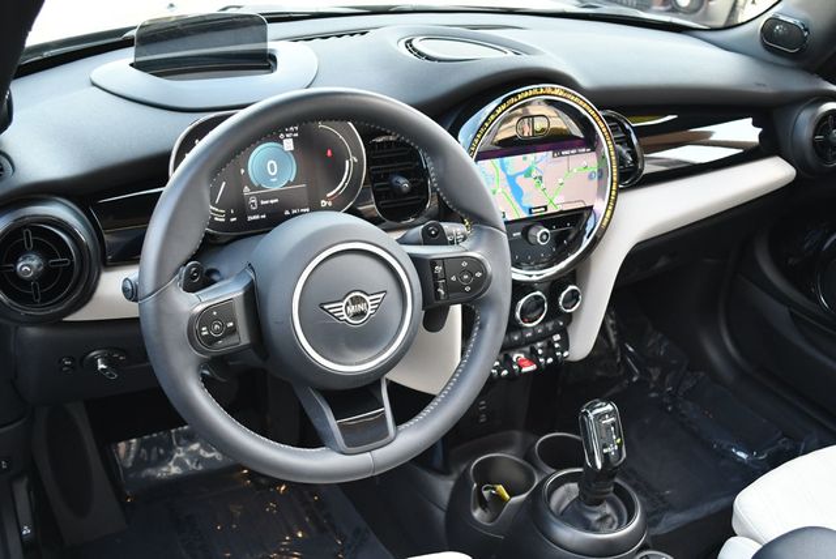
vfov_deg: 36.9
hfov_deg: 53.1
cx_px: 418
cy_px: 280
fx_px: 837
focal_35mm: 36
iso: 720
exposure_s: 1/250
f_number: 3.5
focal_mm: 18
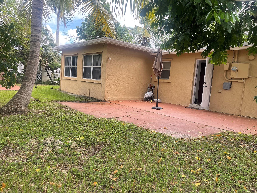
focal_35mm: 25
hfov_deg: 69.4
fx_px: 186
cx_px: 128
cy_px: 96
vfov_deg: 54.9
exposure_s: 1/397
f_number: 1.6
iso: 32
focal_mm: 5.1
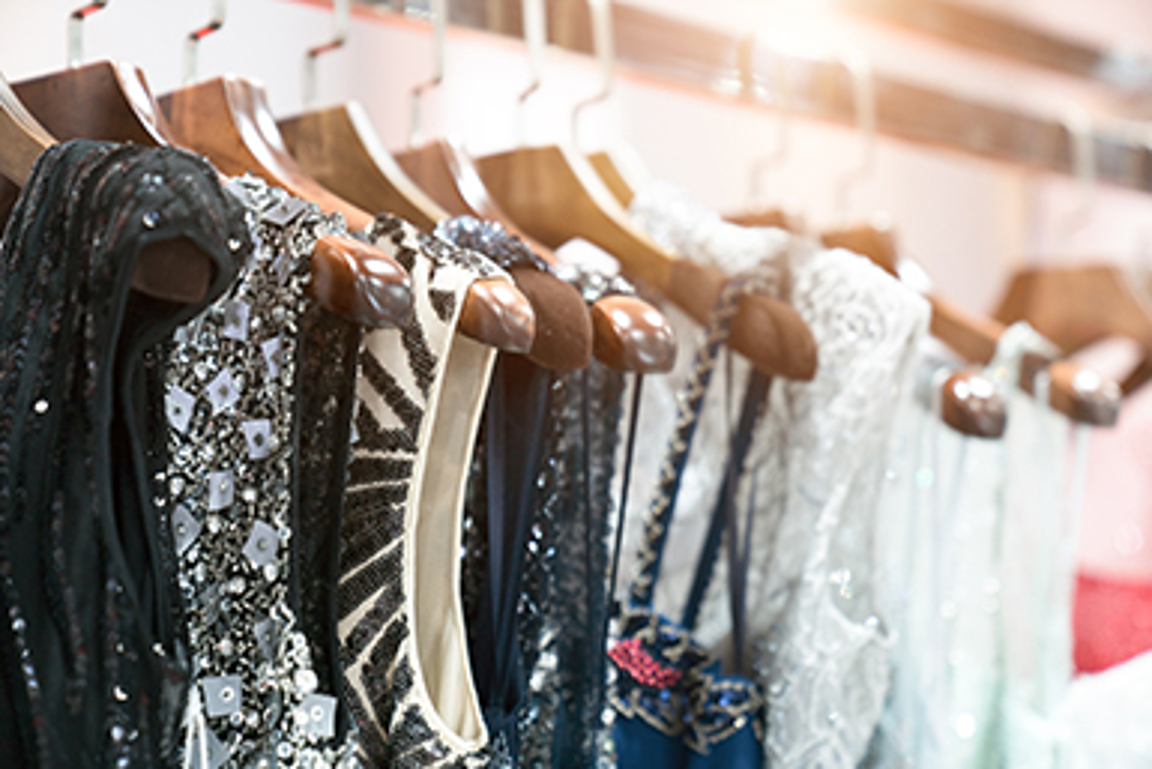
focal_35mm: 70
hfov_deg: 28.8
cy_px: 384
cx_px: 576
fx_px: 2241
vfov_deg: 19.5
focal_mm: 70
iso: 320
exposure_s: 1/60
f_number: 2.8
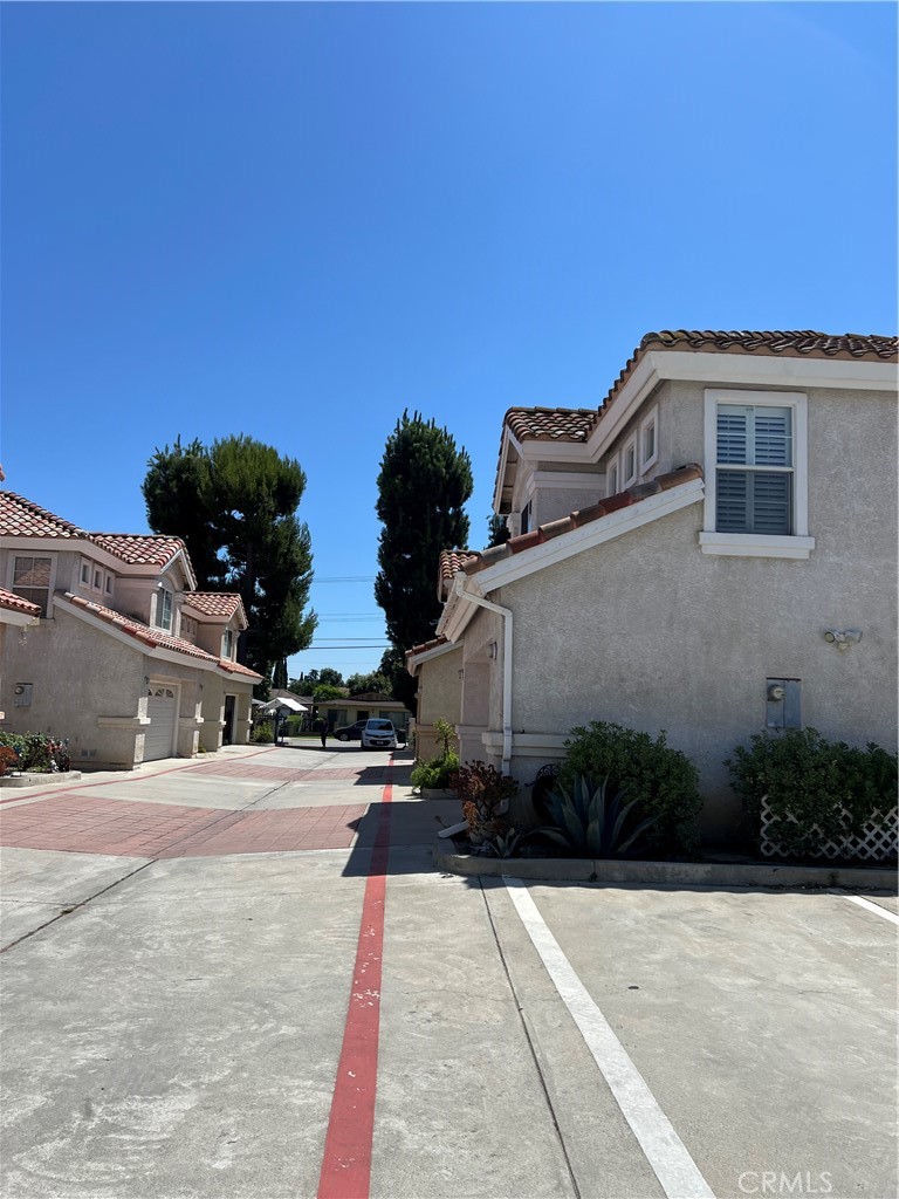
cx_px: 450
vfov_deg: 67.3
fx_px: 900
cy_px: 600
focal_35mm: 26
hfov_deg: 53.1
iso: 50
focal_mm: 5.7
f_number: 1.5
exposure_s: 1/5882
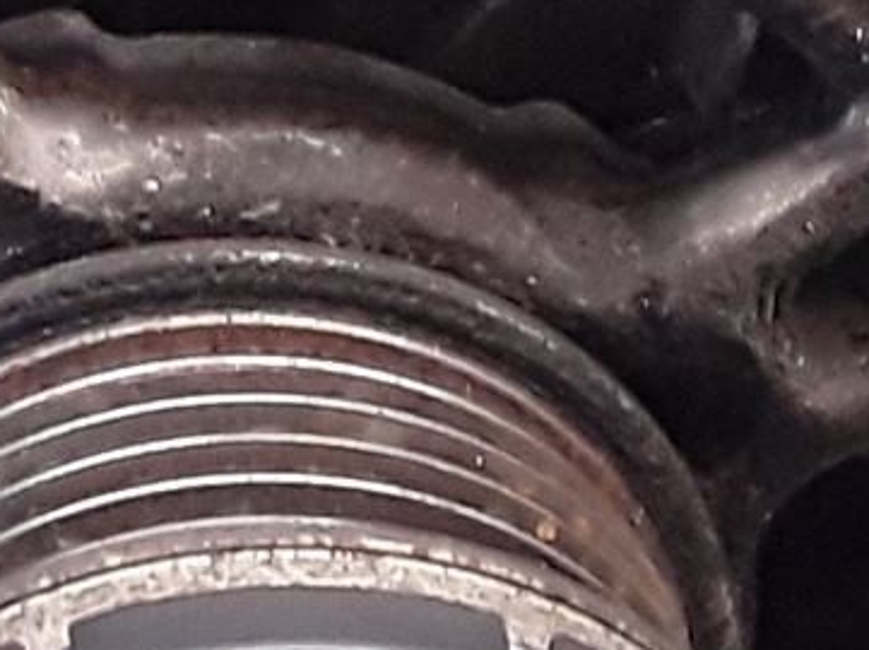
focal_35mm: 159
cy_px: 299
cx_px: -53
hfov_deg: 12.3
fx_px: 3988
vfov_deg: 9.3
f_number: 1.9
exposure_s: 1/100
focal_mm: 2.91
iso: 100
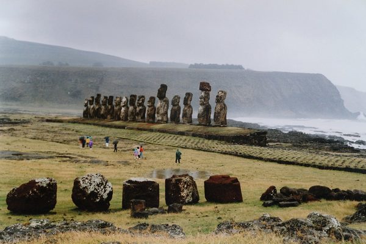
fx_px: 915
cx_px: 183
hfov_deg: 22.6
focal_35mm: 90
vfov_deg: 15.2
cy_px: 122
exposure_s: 1/100
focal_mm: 90
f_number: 5.6
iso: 250
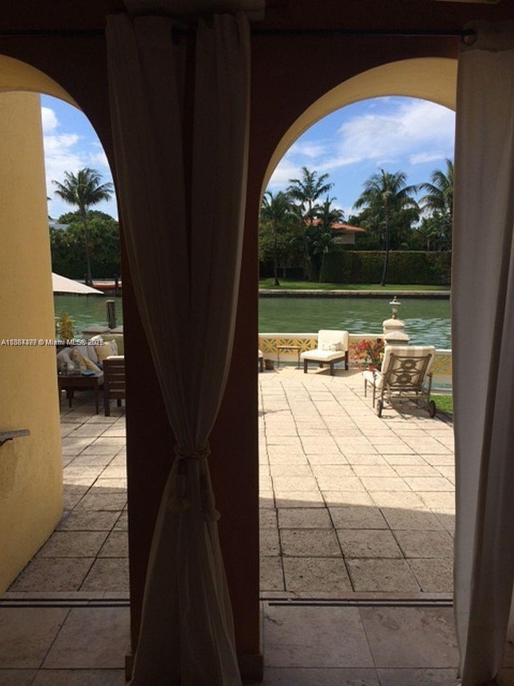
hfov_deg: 46.8
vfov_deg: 60.0
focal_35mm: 30
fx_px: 594
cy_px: 343
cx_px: 257
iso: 40
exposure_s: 1/2415
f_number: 2.2
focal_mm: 4.12
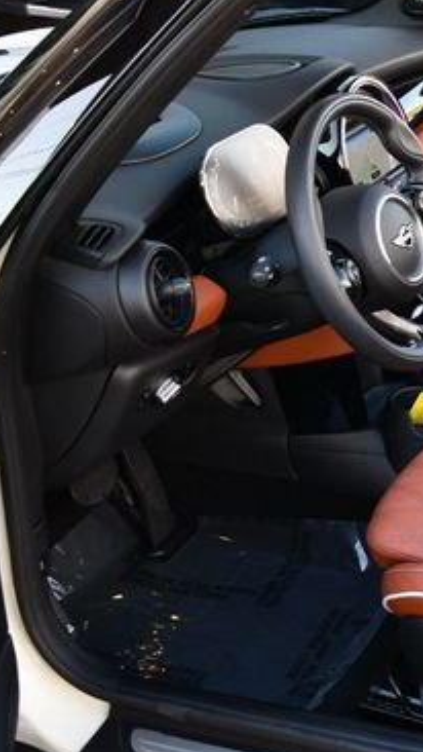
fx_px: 1315
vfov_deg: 31.9
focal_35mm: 66
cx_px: 598
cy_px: 347
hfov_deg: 16.9
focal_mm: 18
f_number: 3.5
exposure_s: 1/250
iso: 450
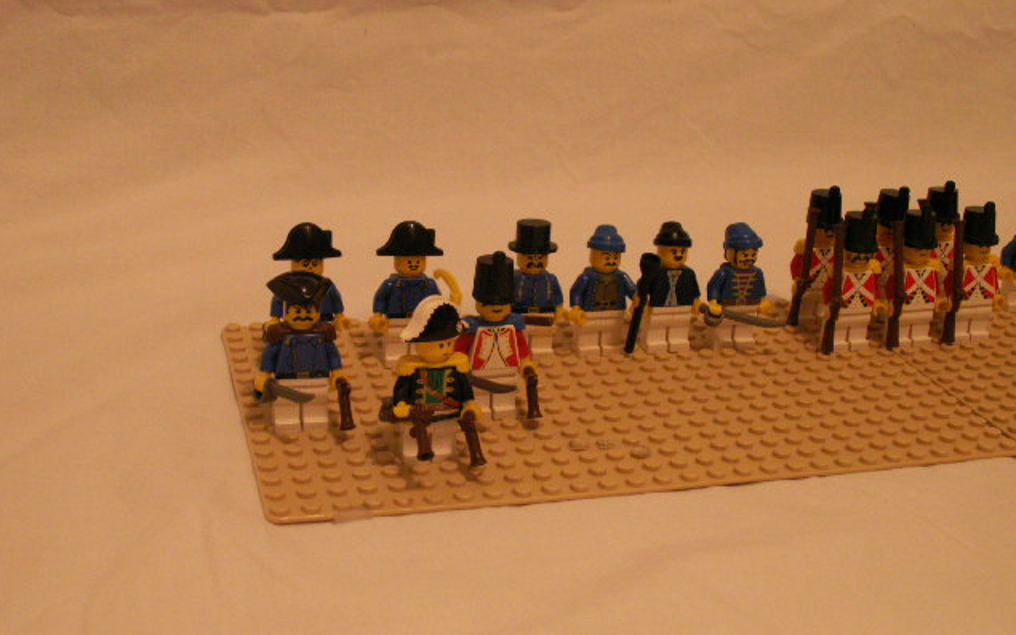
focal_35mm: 47
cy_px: 350
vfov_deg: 27.4
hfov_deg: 42.6
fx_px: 1302
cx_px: 506
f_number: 2.8
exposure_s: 1/10
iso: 160
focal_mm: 7.32
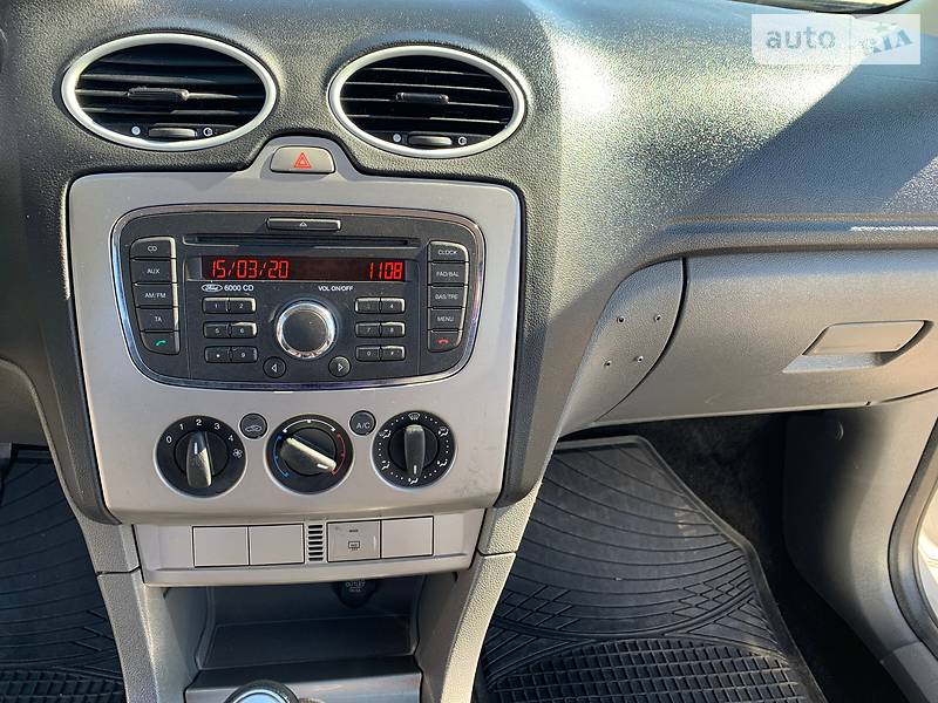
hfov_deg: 67.3
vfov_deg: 53.1
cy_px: 352
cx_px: 469
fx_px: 705
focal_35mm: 26
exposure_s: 1/122
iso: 32
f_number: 1.8
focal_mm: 4.2
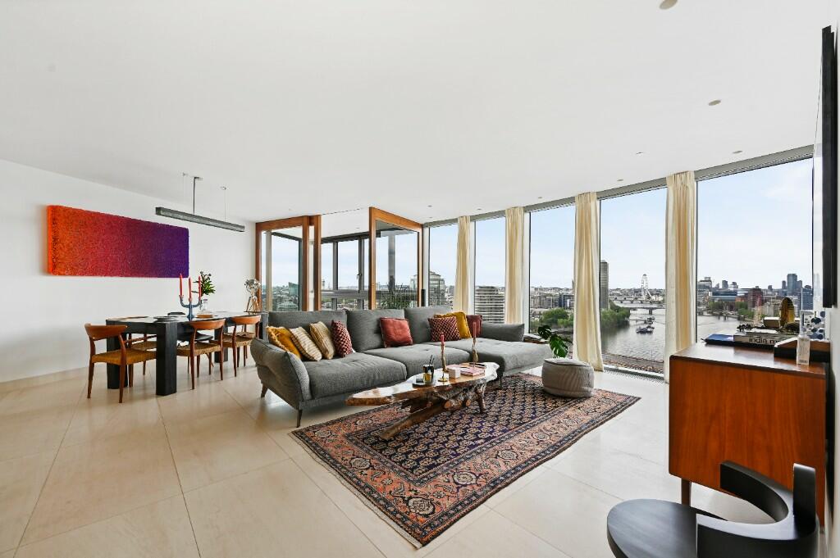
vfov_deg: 81.1
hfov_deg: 104.3
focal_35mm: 14
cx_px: 420
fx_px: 326
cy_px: 279
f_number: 8
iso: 64
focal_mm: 14
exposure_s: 1/2
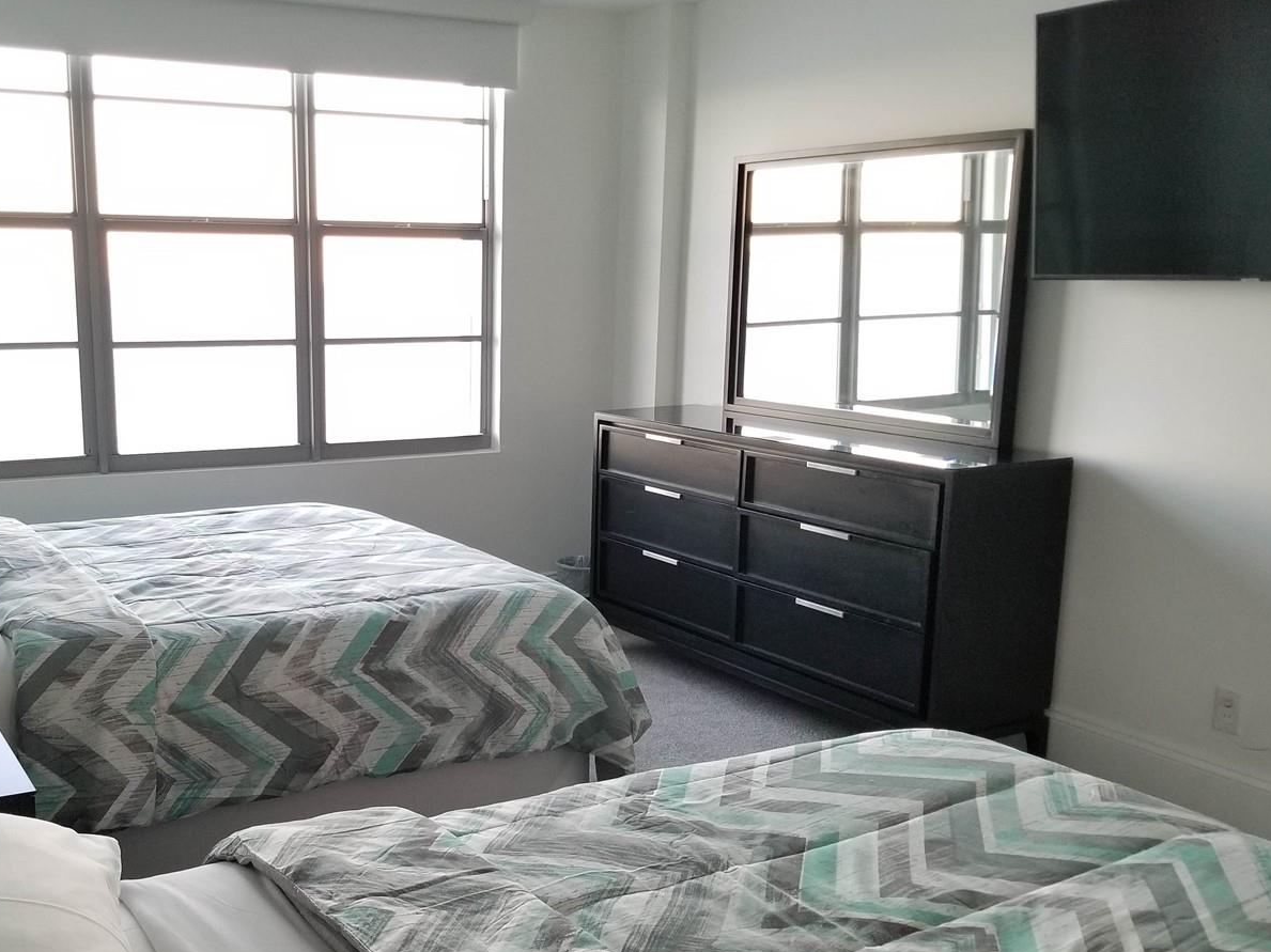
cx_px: 446
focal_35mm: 35
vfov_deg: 40.5
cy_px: 564
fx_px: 1285
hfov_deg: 51.9
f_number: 1.7
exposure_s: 1/120
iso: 250
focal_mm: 4.25
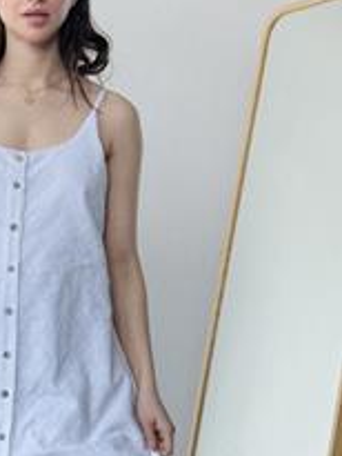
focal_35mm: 125
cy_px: 339
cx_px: -29
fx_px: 1645
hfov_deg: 11.7
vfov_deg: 15.7
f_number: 1.78
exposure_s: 1/176
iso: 64
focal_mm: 6.76
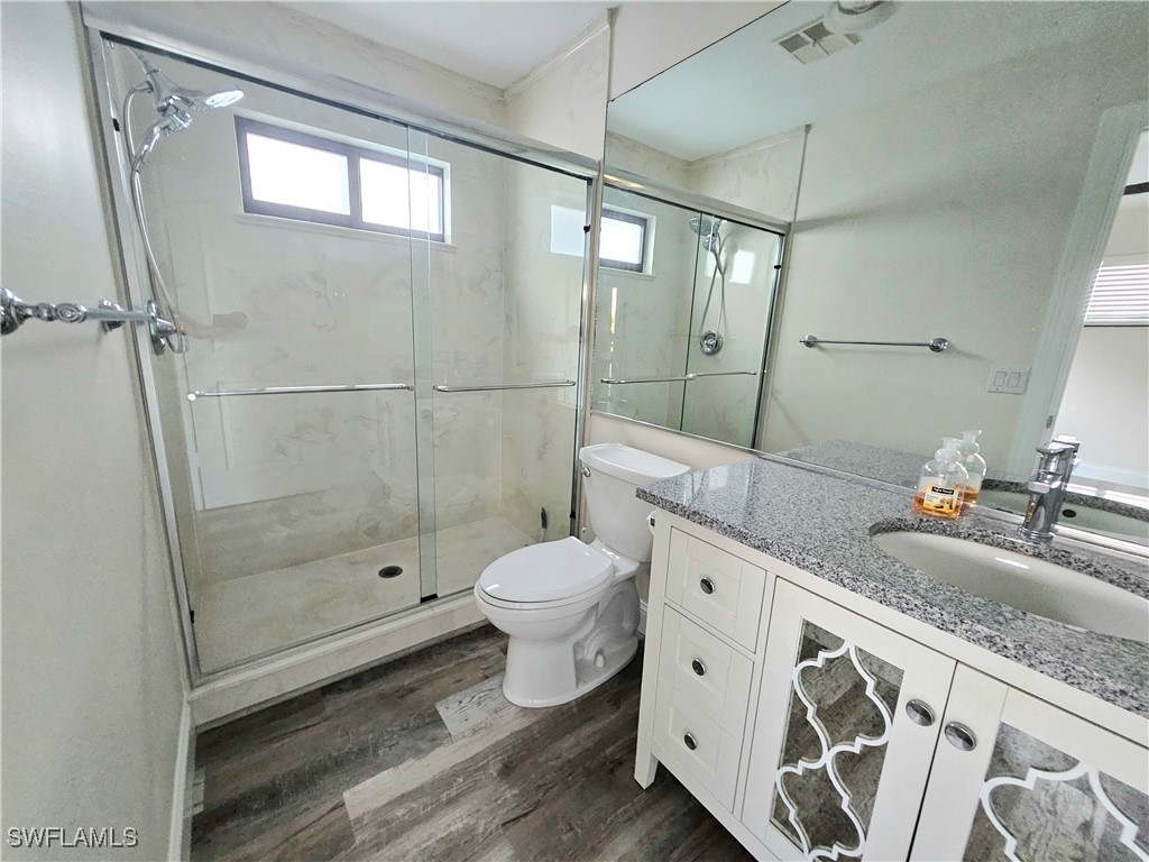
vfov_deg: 89.9
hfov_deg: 106.2
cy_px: 431
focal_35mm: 13
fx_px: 432
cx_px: 574
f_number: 2.2
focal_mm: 1.74
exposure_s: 1/30
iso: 400
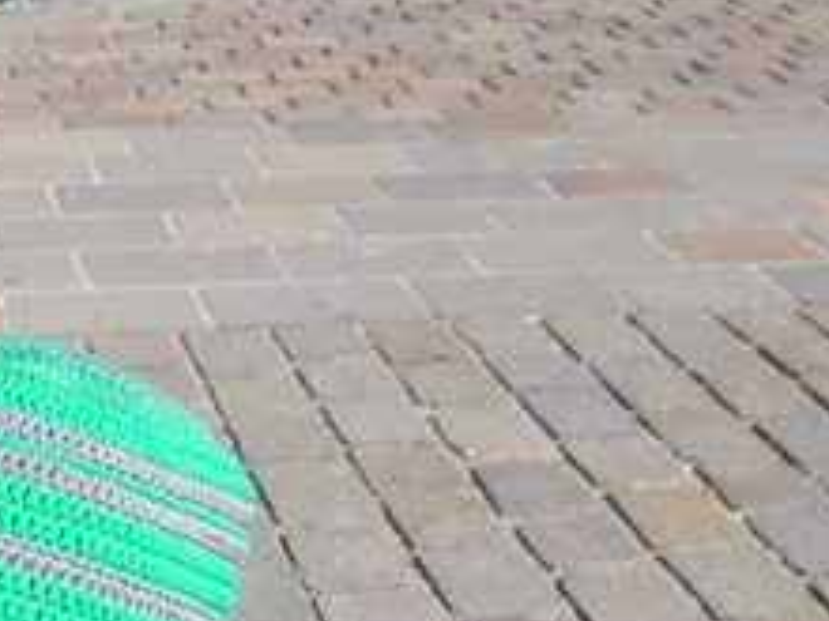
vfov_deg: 15.5
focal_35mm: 91
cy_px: 787
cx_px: 185
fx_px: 2179
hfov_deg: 21.3
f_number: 3.1
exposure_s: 1/800
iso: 100
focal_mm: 4.5
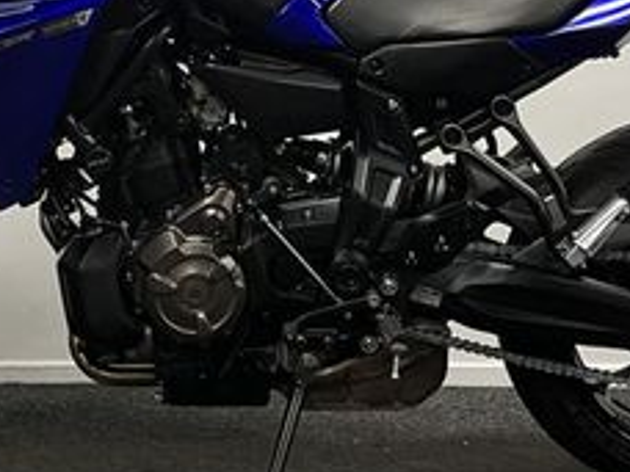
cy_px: 113
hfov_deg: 26.6
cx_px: 221
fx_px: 1329
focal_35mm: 73
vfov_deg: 20.0
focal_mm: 5.1
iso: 80
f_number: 1.6
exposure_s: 1/50
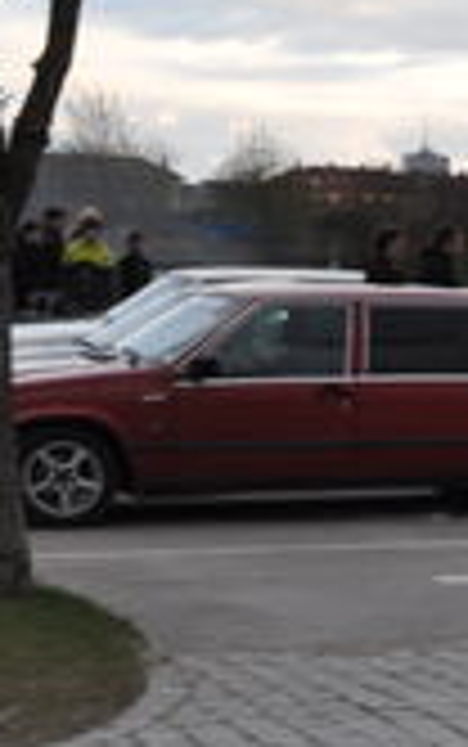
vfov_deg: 17.4
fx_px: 2404
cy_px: 677
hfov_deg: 9.4
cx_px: 1260
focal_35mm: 118
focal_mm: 20
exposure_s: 1/100
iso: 400
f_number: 5
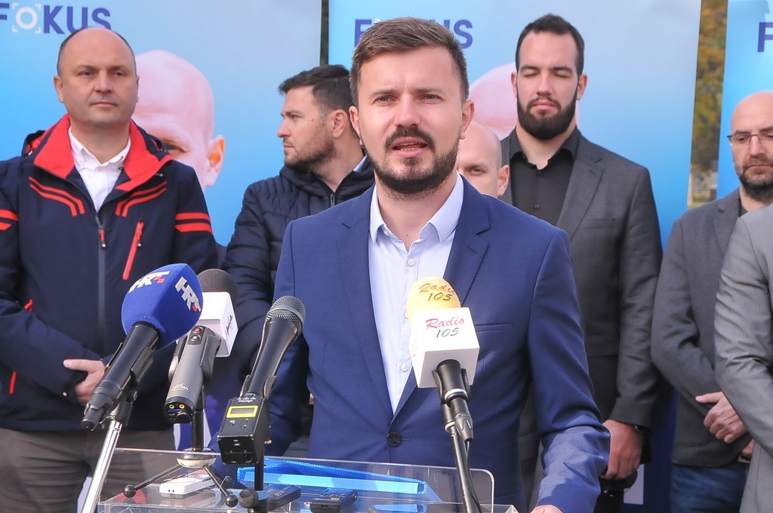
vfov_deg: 14.7
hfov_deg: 21.9
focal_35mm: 93
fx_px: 1994
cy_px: 256
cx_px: 386
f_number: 9
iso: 800
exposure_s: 1/320
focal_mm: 62
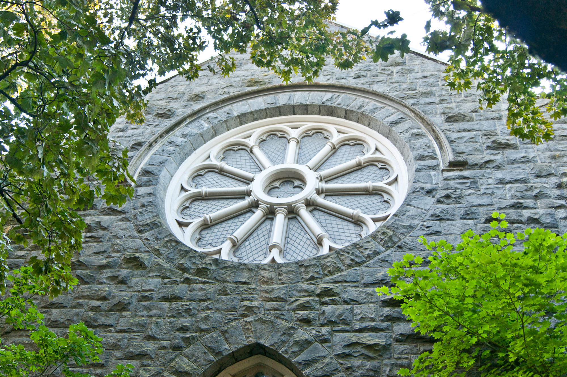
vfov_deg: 34.2
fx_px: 614
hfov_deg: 49.6
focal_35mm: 39
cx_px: 284
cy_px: 188
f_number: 4
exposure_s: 1/40
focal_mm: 26
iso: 100
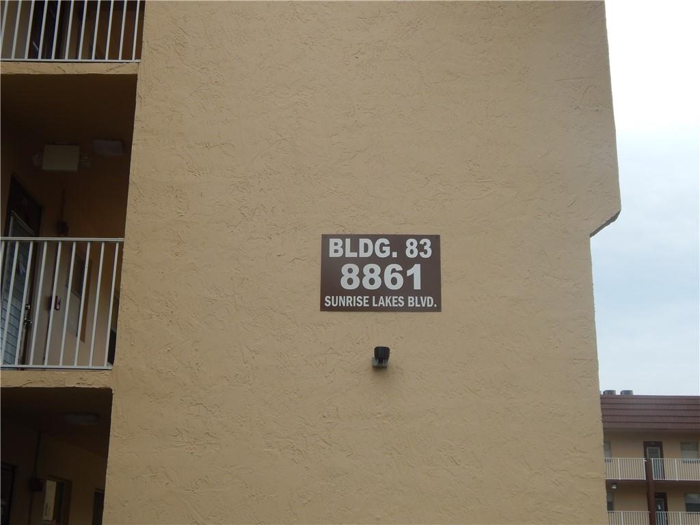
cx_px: 350
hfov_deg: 38.9
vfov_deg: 29.7
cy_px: 262
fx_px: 991
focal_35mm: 49
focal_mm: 8.6
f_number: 3.7
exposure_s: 1/800
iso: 125
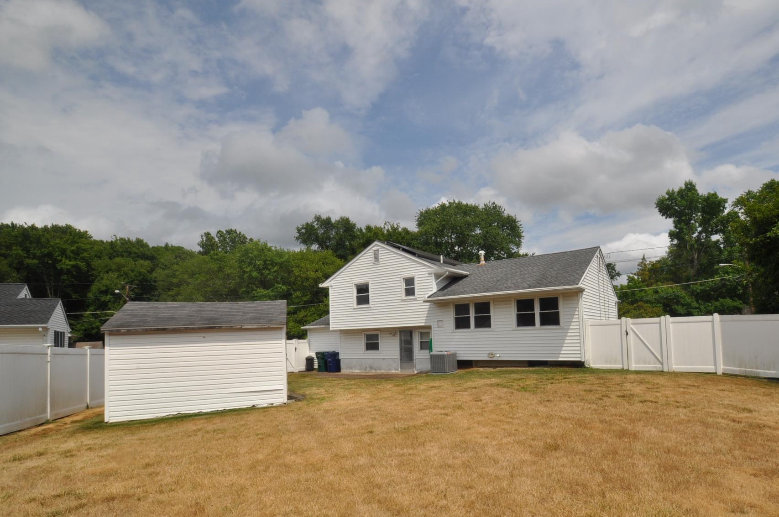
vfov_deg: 66.7
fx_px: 389
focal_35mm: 18
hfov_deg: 89.5
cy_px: 305
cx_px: 446
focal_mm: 10
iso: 200
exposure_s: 1/200
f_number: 22
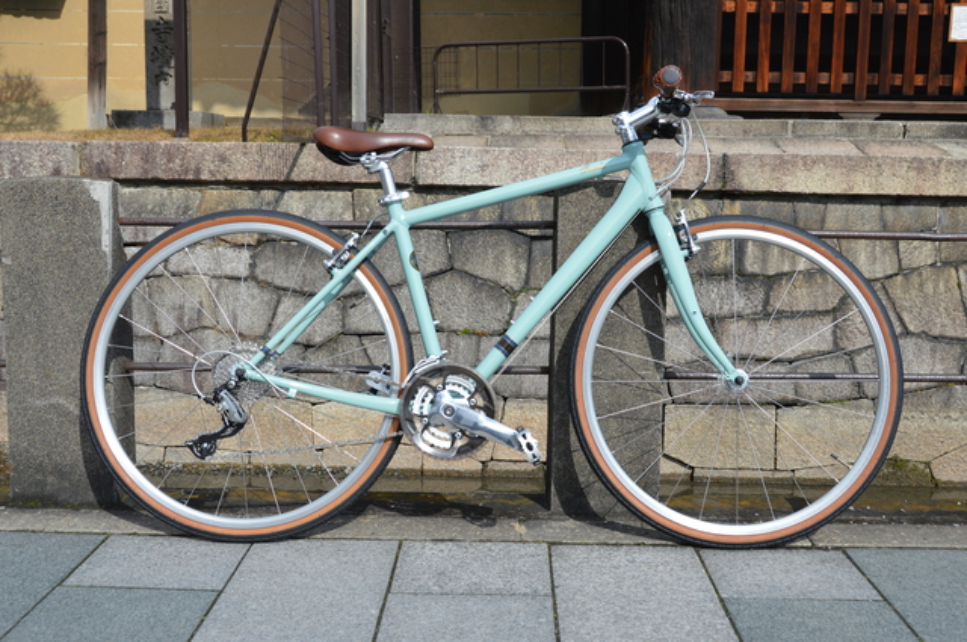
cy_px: 321
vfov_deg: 30.8
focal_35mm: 44
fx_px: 1167
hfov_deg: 45.0
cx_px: 484
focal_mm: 29
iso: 100
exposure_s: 1/400
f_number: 7.1
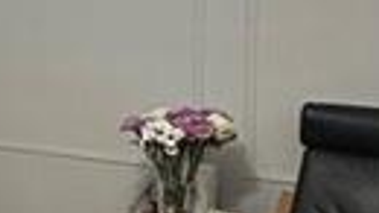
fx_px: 904
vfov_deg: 13.4
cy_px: 41
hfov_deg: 16.6
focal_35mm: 90
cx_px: -420
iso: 250
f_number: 2.2
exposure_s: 1/120
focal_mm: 2.22
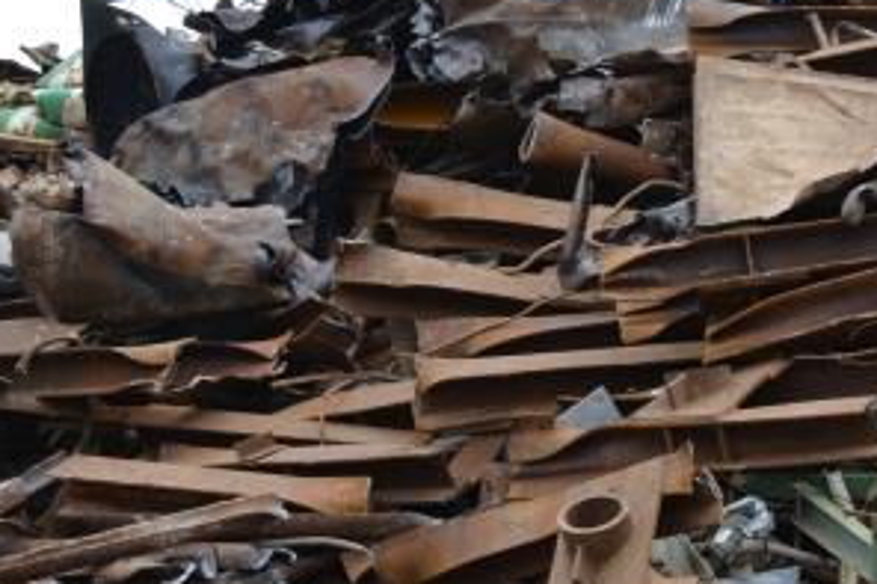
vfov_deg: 10.4
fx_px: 3158
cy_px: 636
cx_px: 1363
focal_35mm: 130
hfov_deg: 14.6
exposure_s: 1/160
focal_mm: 25
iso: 200
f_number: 6.3
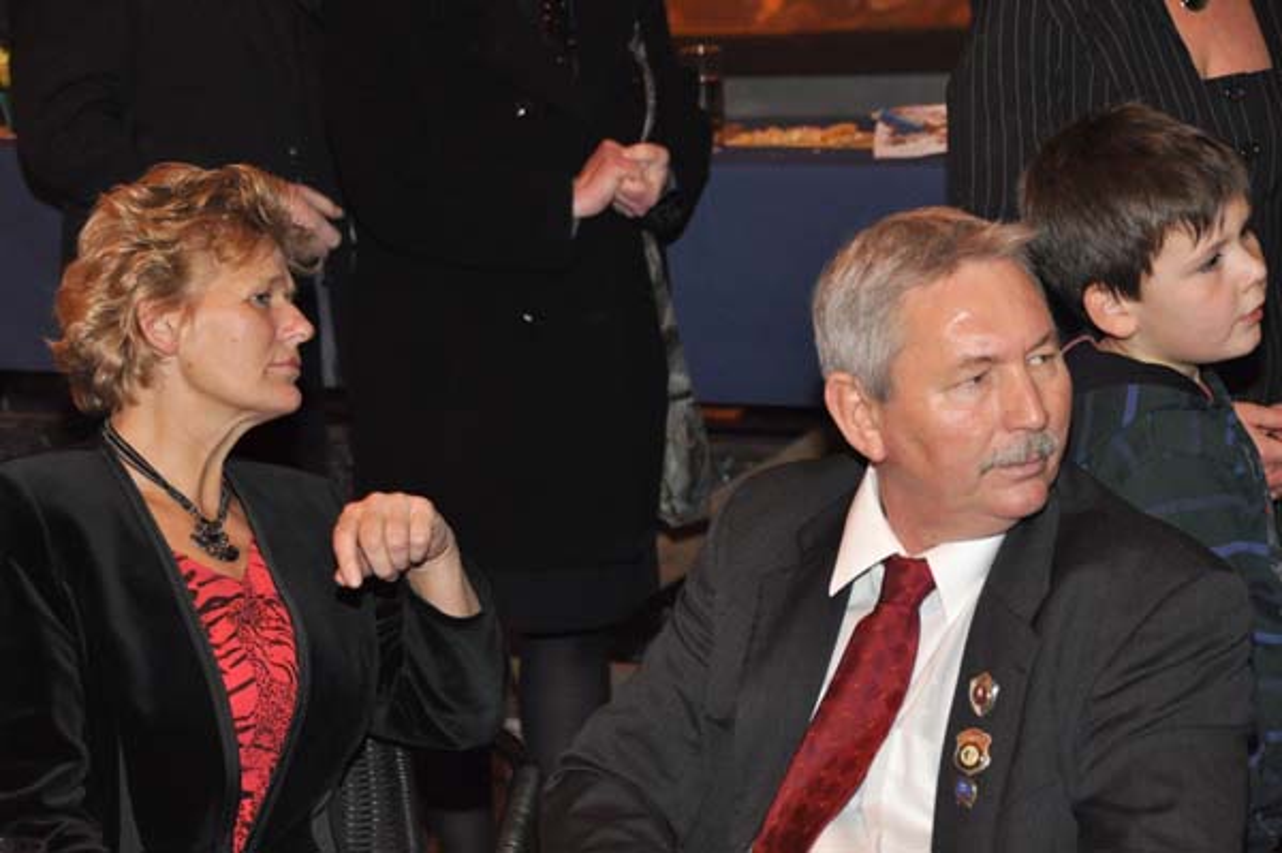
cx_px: 641
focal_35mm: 105
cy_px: 426
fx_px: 3736
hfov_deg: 19.5
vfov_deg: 13.0
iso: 1100
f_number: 5
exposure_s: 1/60
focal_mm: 70
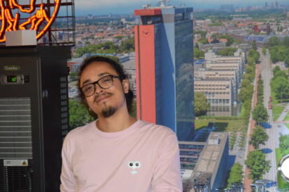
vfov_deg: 14.4
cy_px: 116
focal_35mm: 95
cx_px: 136
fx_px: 762
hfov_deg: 21.5
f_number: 5.6
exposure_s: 1/60
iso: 2000
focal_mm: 52
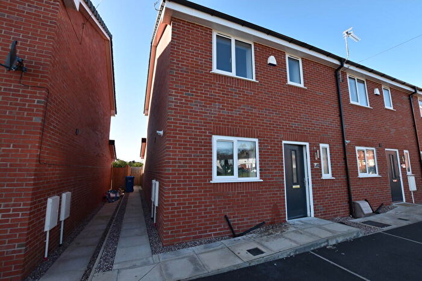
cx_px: 211
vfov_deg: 77.4
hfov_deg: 100.4
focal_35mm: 15
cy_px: 140
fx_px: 176
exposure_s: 1/160
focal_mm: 10
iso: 100
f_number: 6.3
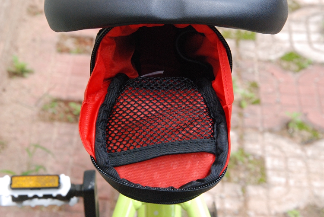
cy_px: 108
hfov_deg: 19.4
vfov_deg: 13.1
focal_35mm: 105
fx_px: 946
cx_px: 162
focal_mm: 70
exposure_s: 1/400
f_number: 13
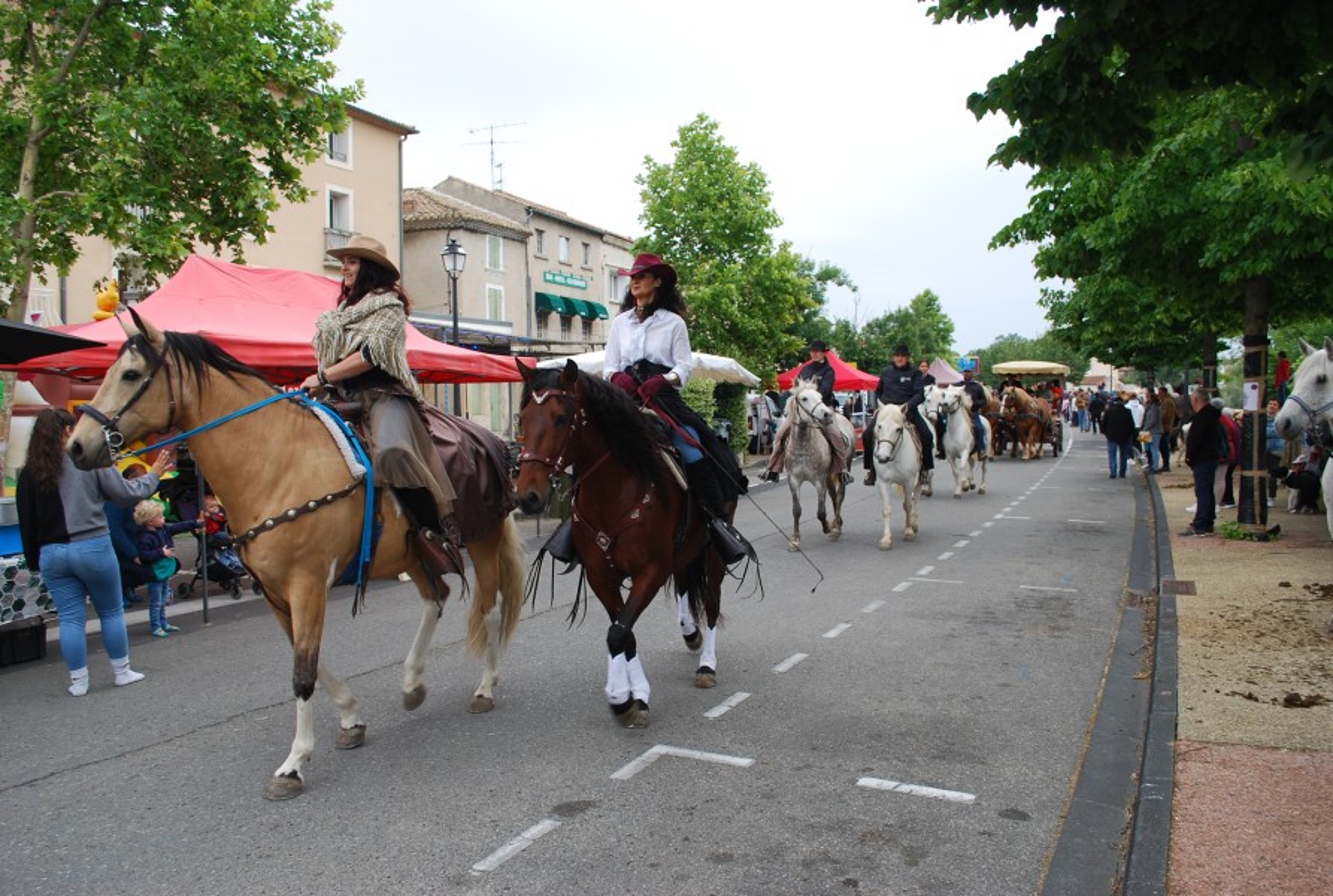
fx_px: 1002
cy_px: 448
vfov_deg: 48.2
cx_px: 666
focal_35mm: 27
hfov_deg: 67.3
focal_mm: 18
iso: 100
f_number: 5.6
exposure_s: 1/125
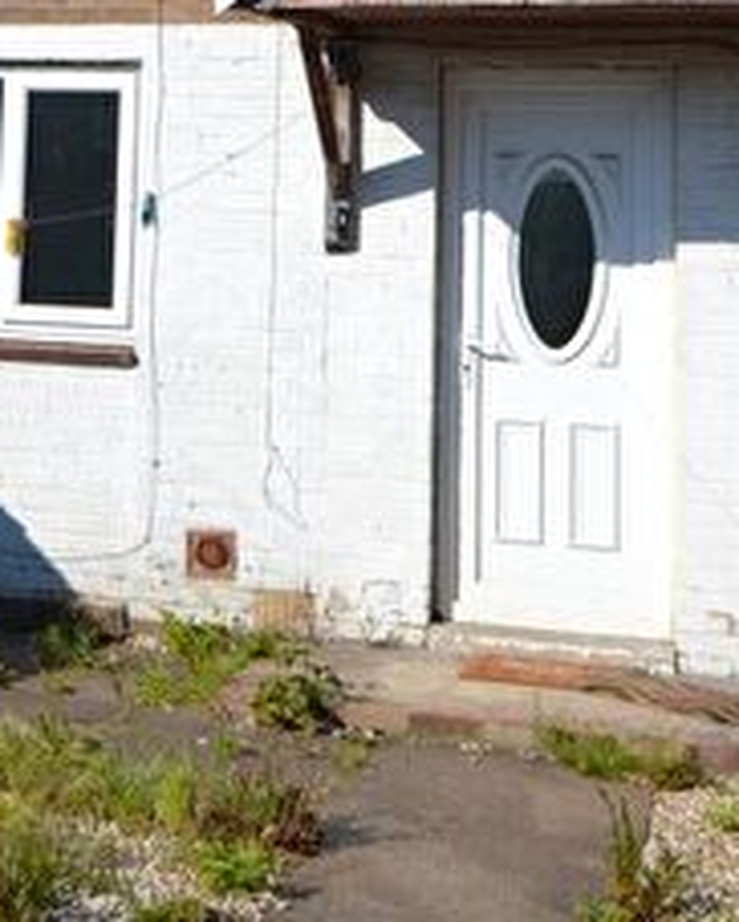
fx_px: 2130
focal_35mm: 78
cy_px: -2
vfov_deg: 23.4
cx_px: 126
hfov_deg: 19.4
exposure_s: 1/250
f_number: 8
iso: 100
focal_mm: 18
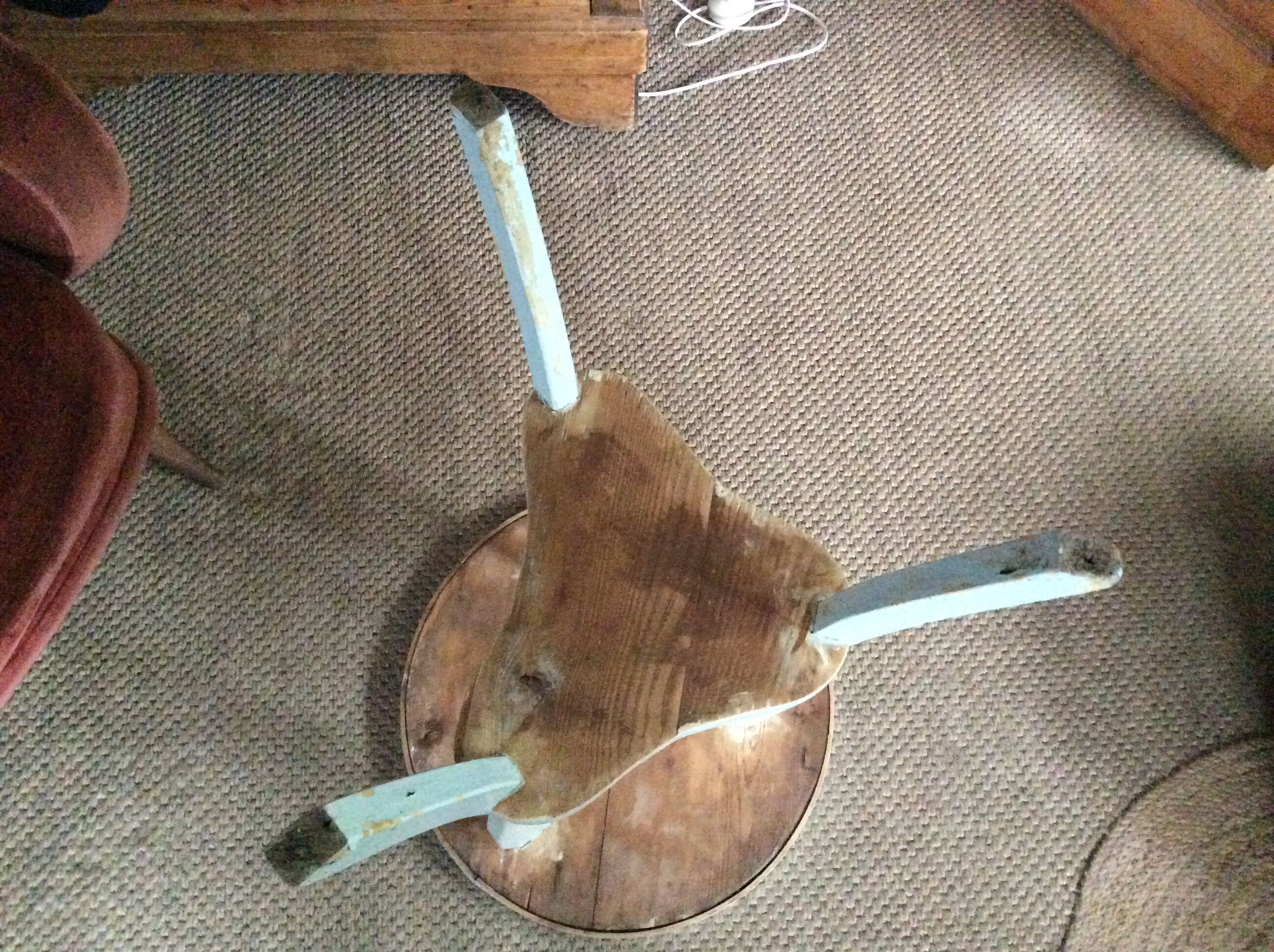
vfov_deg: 44.1
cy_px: 476
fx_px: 1176
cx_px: 637
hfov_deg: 56.9
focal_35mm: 32
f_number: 2.4
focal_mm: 3.3
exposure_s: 1/17
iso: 800
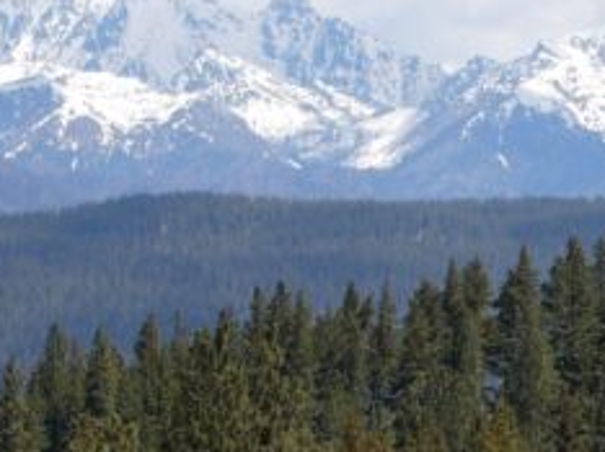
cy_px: 116
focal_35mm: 395
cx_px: 271
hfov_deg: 5.0
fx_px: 6897
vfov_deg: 3.8
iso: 80
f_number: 5.6
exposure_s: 1/400
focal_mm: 41.4
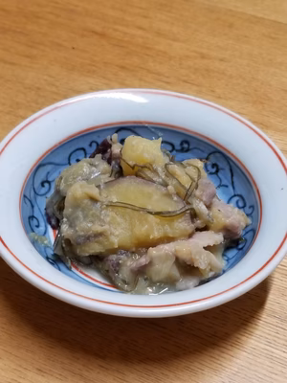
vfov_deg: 67.3
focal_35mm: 26
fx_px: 287
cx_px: 144
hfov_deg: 53.1
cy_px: 192
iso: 160
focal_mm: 4.3
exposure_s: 1/32
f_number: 1.7
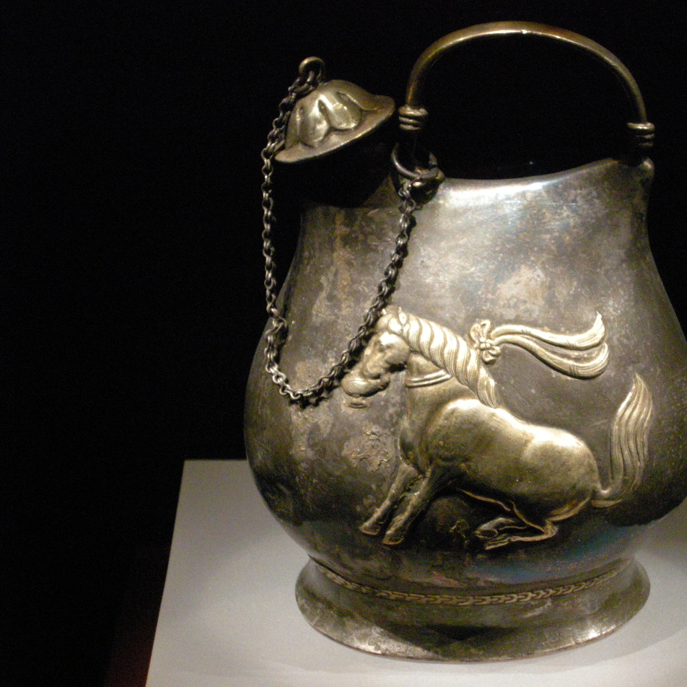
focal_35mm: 120
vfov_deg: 14.5
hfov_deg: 14.5
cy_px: 343
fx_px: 2694
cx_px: 453
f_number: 4.7
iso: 730
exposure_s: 1/8
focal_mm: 21.5
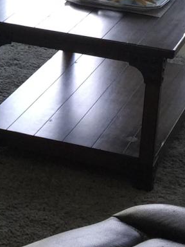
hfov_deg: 9.1
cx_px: -204
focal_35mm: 151
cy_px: -62
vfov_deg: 12.7
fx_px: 1076
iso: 32
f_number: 2.2
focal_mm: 4.15
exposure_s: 1/30
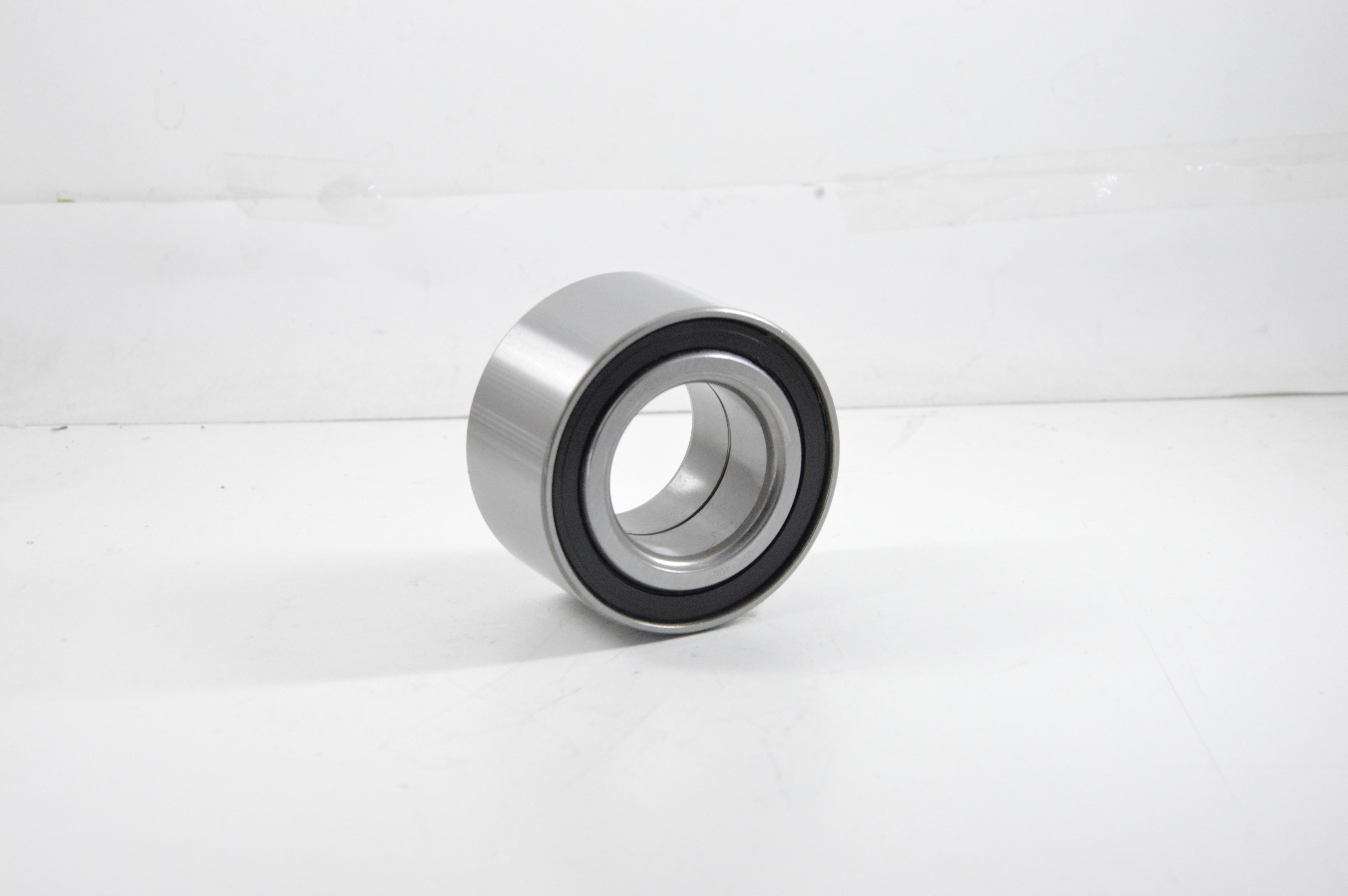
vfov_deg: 17.5
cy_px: 448
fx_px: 2918
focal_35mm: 78
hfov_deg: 26.0
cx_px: 674
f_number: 7.1
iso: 3200
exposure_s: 1/100
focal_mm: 52
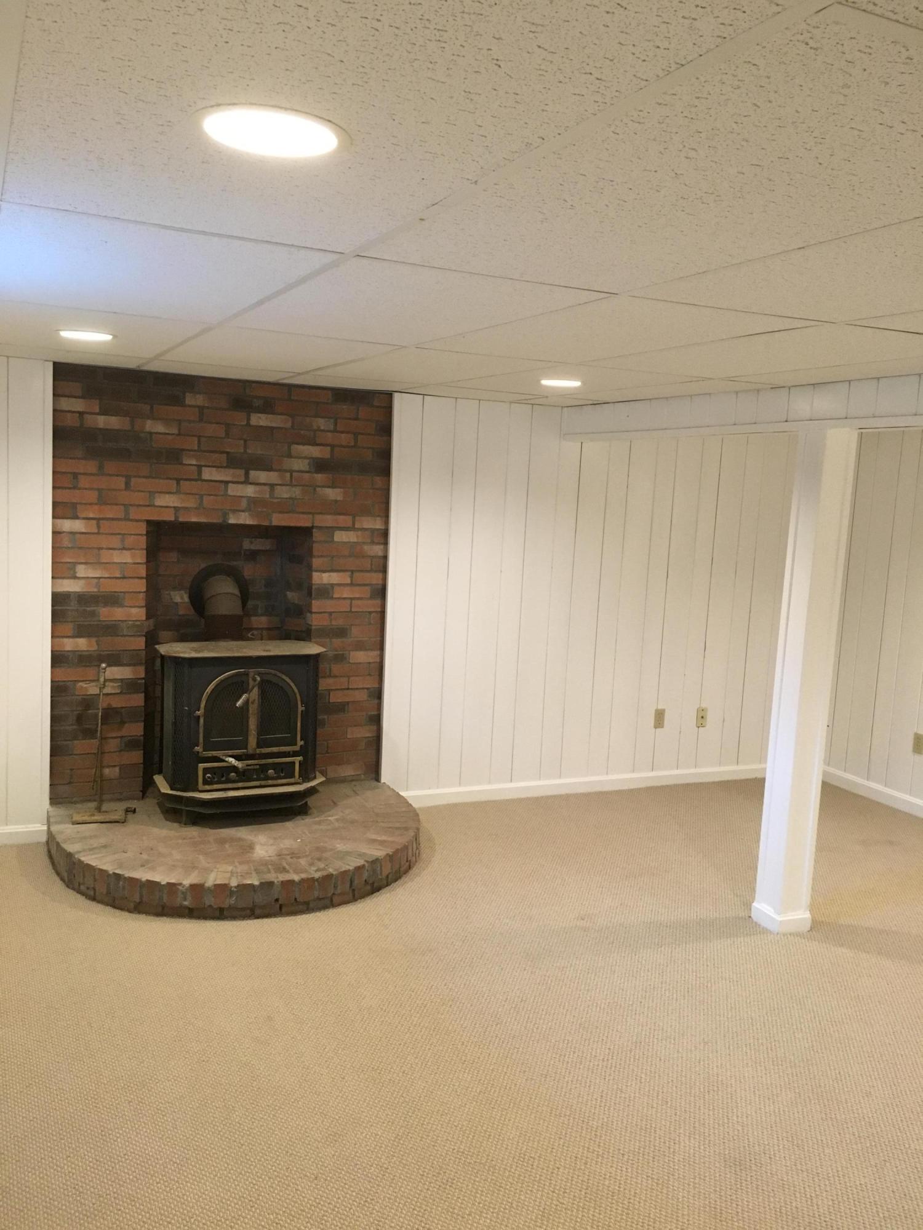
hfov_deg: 48.2
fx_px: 1031
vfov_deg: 61.7
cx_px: 462
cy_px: 615
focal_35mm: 29
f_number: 2.2
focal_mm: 4.15
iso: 160
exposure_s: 1/30
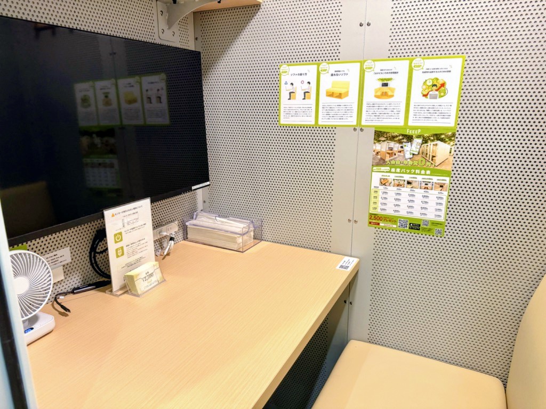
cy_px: 204
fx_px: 379
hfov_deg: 71.6
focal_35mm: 24
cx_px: 273
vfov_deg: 56.8
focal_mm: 6.76
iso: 160
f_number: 1.78
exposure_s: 1/100
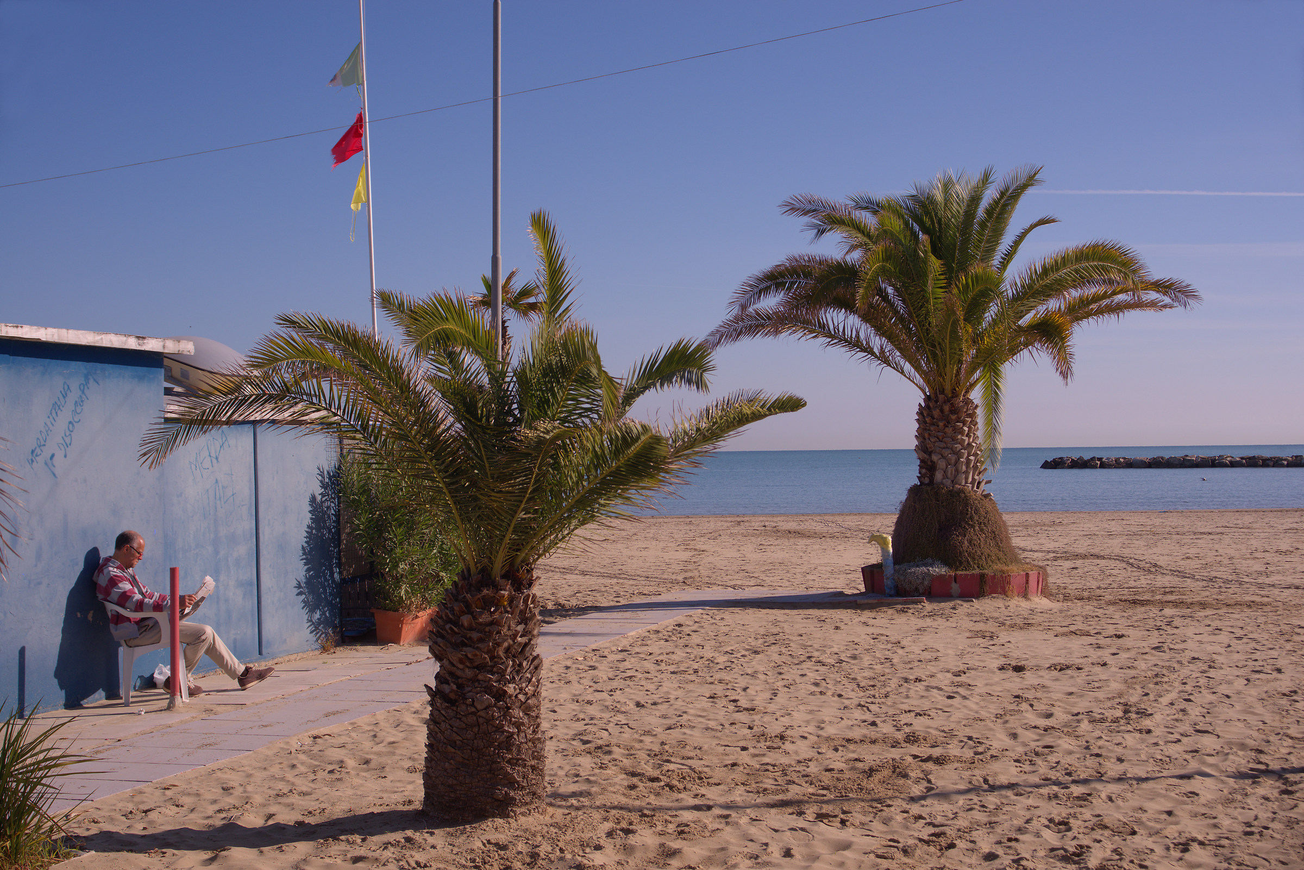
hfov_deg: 39.6
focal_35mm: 50
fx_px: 1811
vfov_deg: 27.0
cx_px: 652
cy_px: 435
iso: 100
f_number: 11
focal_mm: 50
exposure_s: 1/250
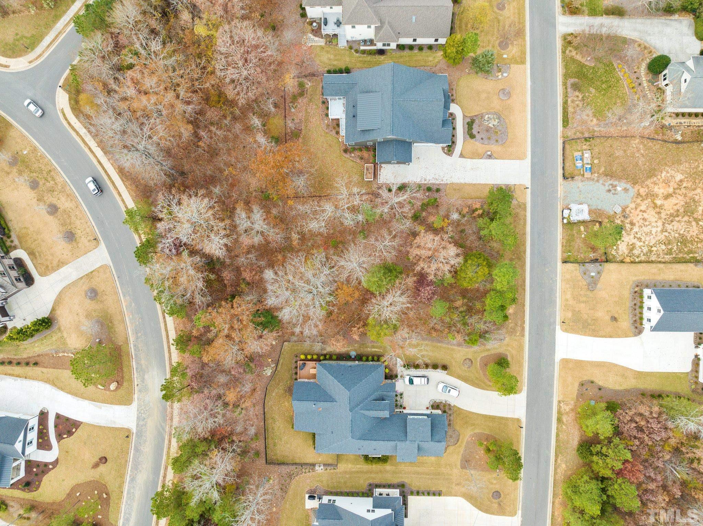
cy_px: 263
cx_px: 352
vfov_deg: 56.8
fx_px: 487
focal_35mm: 24
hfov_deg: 71.6
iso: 150
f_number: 2.8
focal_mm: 12.29
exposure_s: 1/120
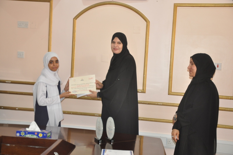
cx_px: 116
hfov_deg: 31.9
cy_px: 78
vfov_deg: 21.5
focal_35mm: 63
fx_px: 407
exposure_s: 1/60
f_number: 4.8
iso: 800
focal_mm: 42
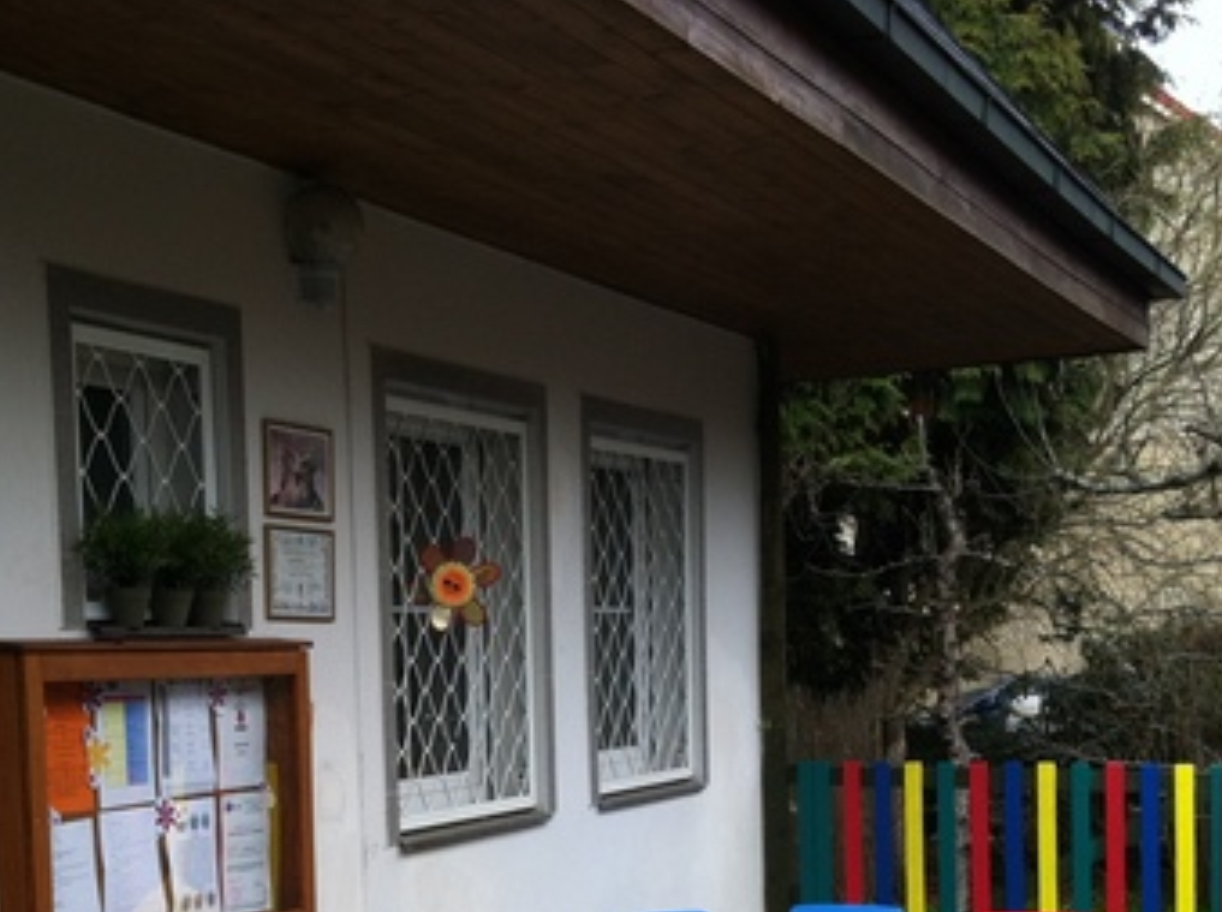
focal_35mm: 66
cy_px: 844
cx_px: 451
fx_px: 2326
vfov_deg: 21.6
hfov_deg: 29.3
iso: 80
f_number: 2.8
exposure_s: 1/431
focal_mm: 3.85
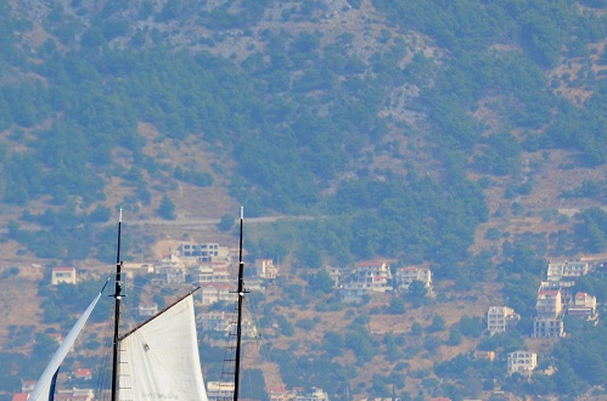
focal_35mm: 781
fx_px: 13135
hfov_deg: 2.6
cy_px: 218
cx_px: 237
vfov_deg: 1.8
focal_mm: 260
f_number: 5.6
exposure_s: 1/2000
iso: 400
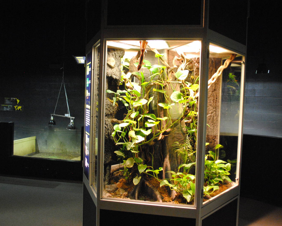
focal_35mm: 34
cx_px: 148
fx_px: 284
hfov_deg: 52.8
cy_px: 114
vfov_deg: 43.3
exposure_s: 1/30
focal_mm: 20
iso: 1250
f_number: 3.8
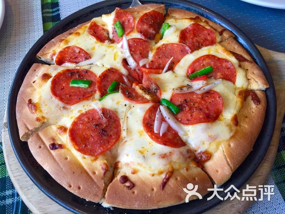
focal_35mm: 29
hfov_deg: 61.7
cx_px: 142
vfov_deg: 48.2
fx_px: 239
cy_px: 107
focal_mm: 4.15
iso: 64
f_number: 2.2
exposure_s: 1/33
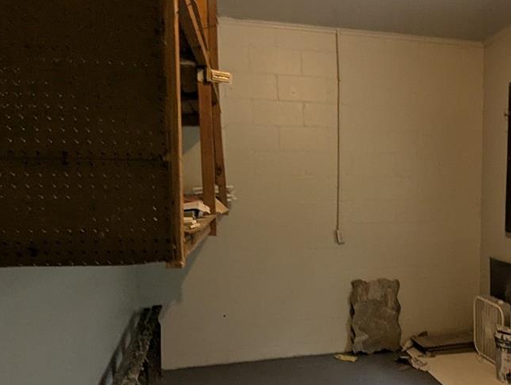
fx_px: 473
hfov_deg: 52.7
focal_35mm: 32
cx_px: 416
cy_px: 244
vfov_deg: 43.9
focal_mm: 1.95
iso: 42
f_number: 2.2
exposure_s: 1/60
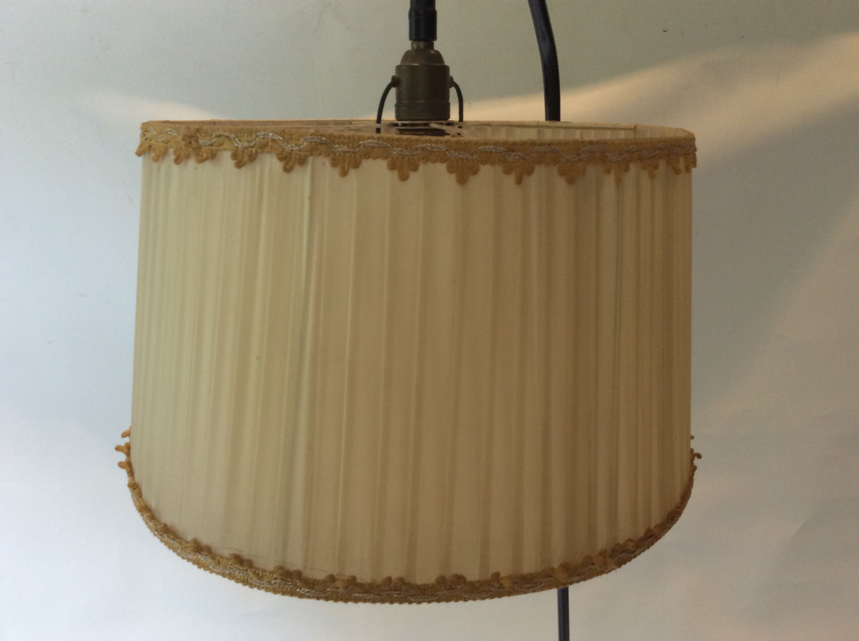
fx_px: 793
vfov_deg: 44.1
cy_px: 320
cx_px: 430
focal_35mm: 32
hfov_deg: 56.9
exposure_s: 1/25
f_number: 2.4
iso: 64
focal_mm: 3.3
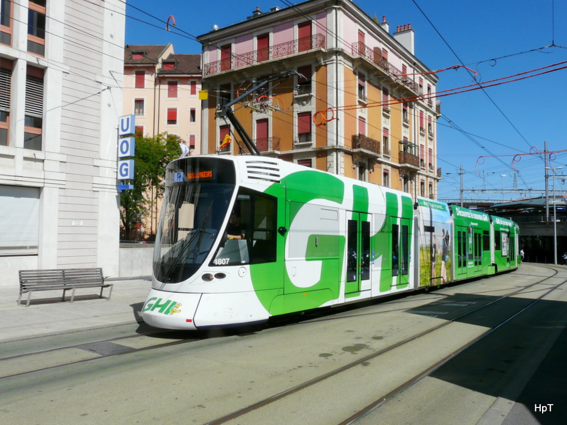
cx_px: 284
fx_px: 459
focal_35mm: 28
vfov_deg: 49.7
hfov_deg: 63.4
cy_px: 212
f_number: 7.1
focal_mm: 4.6
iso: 100
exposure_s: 1/500
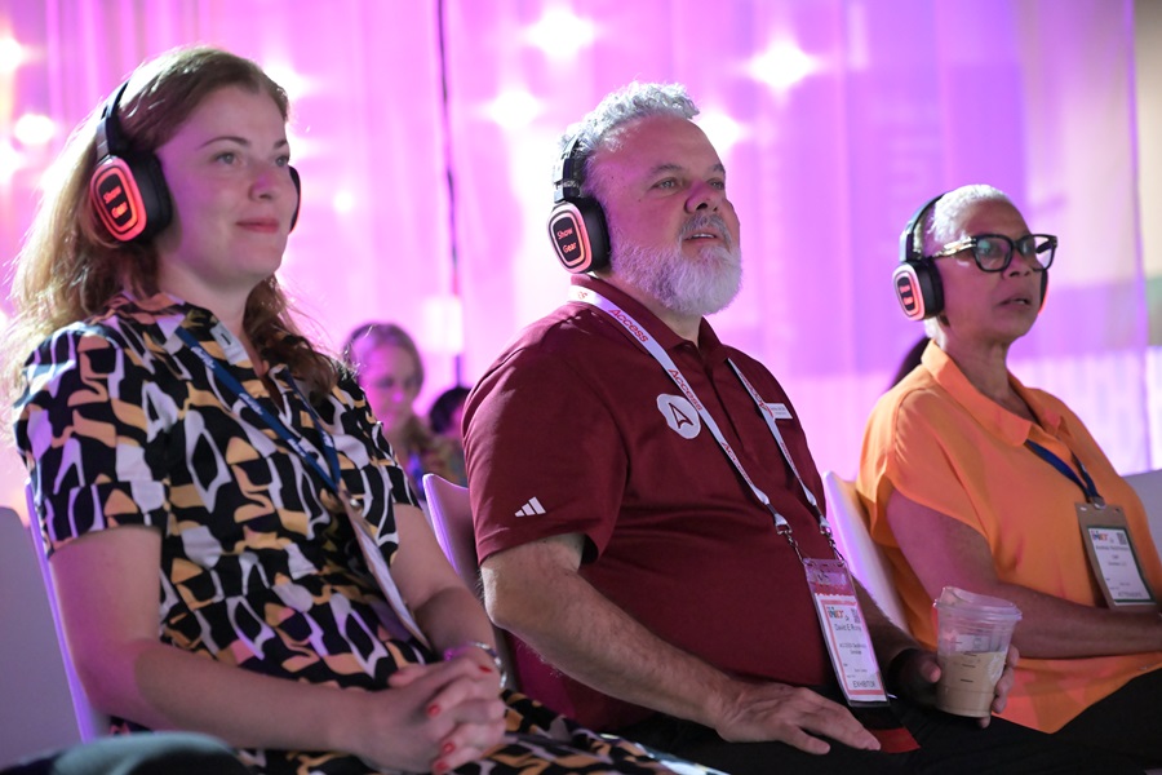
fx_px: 2872
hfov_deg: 22.9
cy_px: 388
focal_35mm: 89
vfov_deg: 15.4
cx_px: 581
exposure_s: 1/200
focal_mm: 89
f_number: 4
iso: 12800
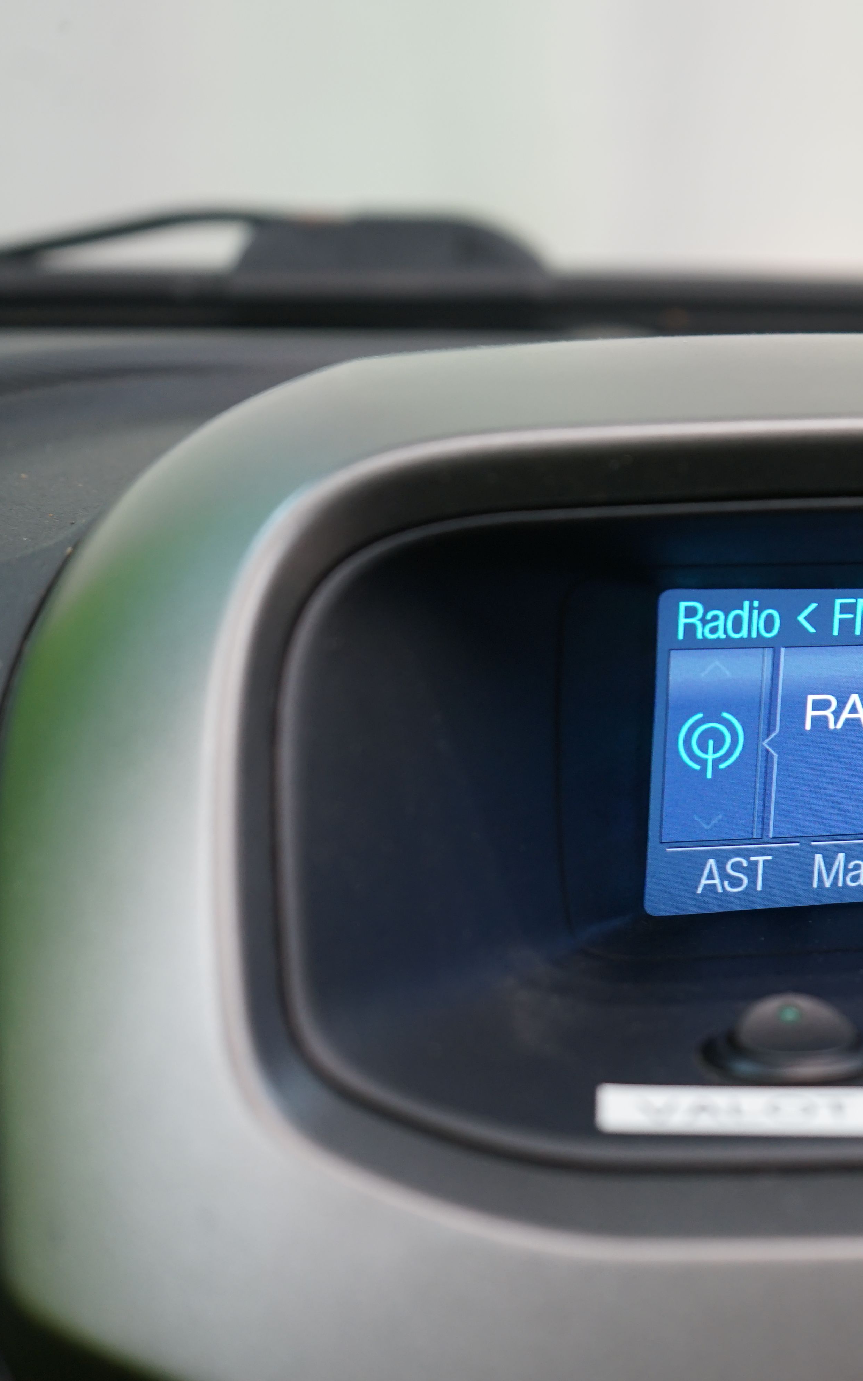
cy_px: 692
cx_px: 944
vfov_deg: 29.0
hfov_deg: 17.7
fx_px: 2672
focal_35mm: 71
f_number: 4.5
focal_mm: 46
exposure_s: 1/30
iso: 400
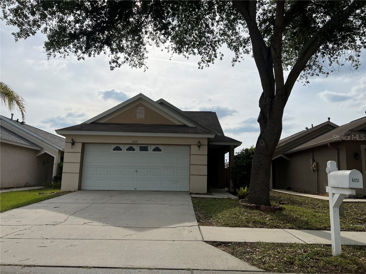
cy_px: 137
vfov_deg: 53.1
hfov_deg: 67.3
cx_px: 183
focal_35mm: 26
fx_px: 275
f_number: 1.5
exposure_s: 1/10309
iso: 50
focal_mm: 5.7
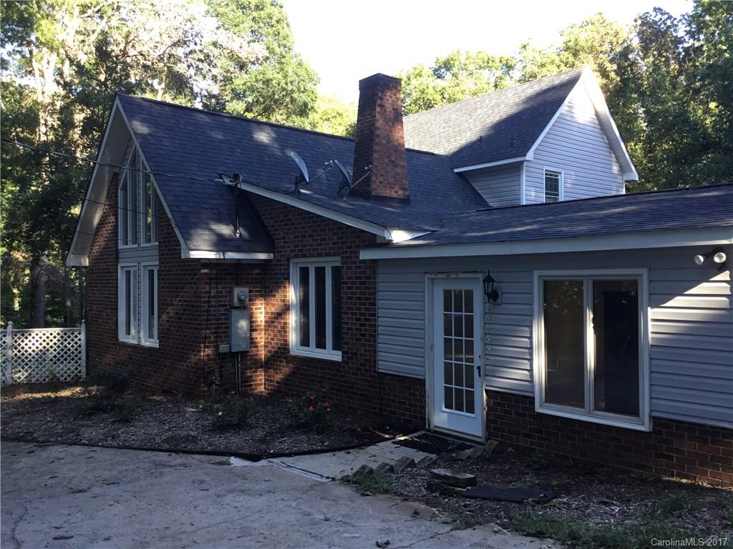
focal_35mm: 31
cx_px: 366
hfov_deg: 58.4
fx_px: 656
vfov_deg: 45.4
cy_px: 274
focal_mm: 3.3
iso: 40
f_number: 2.4
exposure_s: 1/120
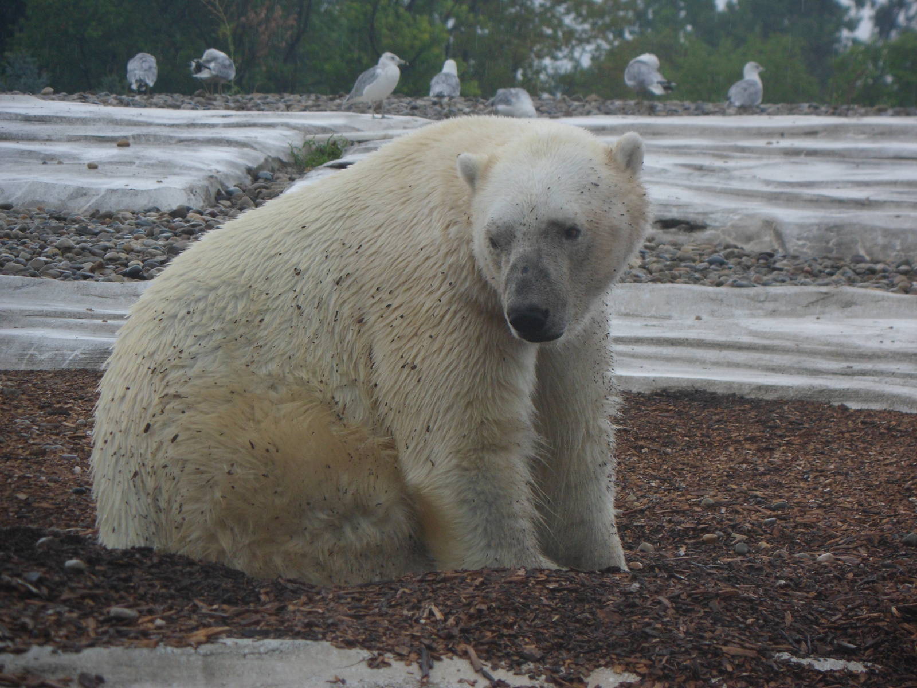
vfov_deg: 5.5
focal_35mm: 270
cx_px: 458
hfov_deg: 7.3
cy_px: 344
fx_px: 7152
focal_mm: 46.8
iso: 80
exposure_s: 1/250
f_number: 5.9
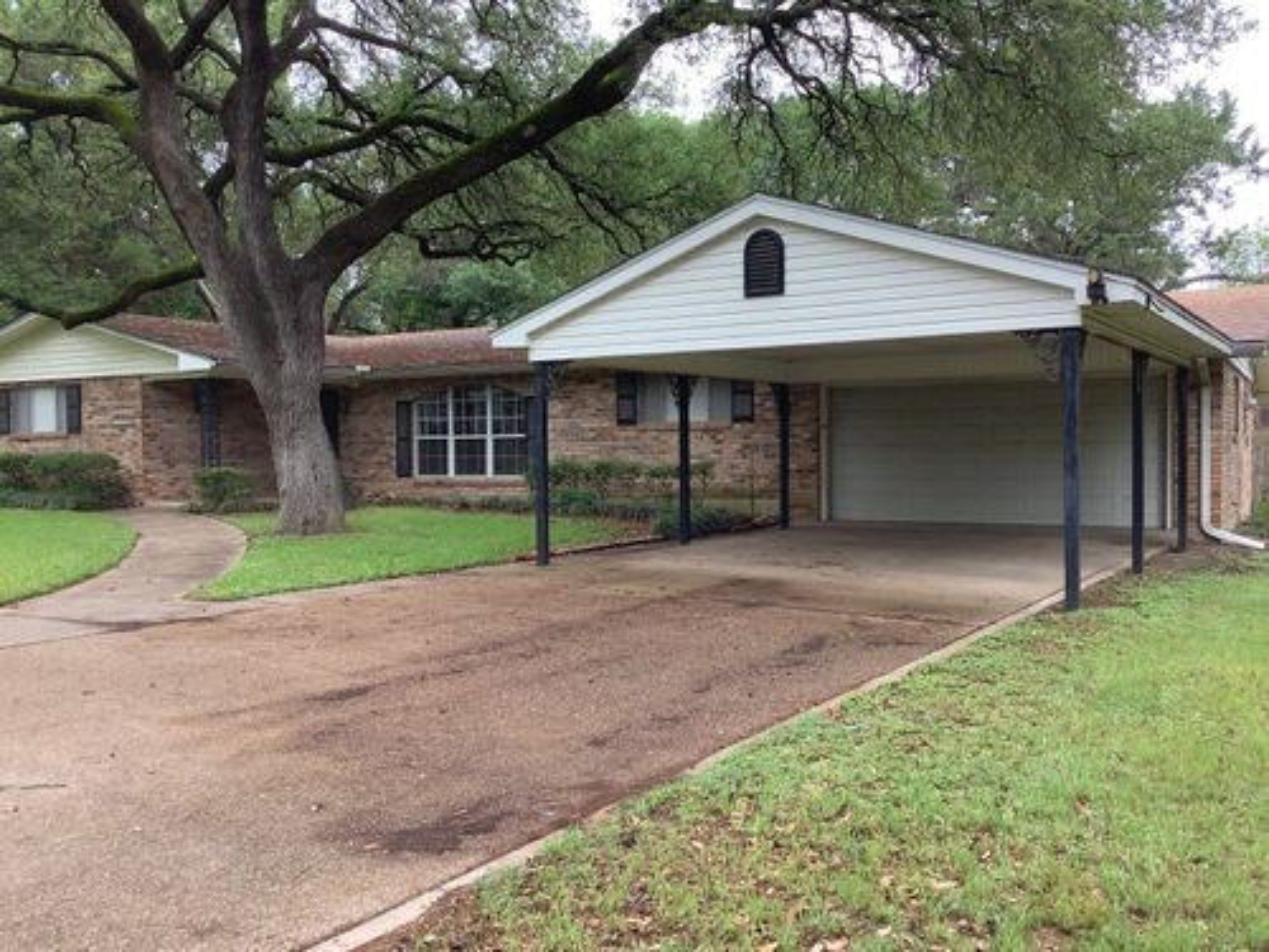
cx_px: 634
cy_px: 476
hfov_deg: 58.4
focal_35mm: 31
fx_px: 1136
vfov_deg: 45.4
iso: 50
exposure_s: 1/100
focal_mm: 3.3
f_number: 2.4
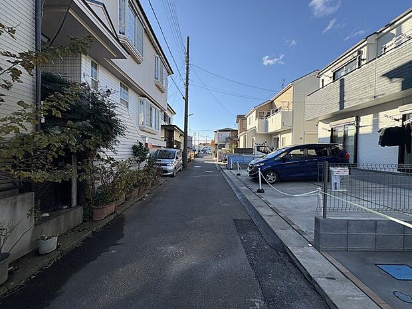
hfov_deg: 102.1
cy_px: 154
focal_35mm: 14
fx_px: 167
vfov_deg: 85.7
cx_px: 206
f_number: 2.2
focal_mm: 2.22
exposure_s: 1/821
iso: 40
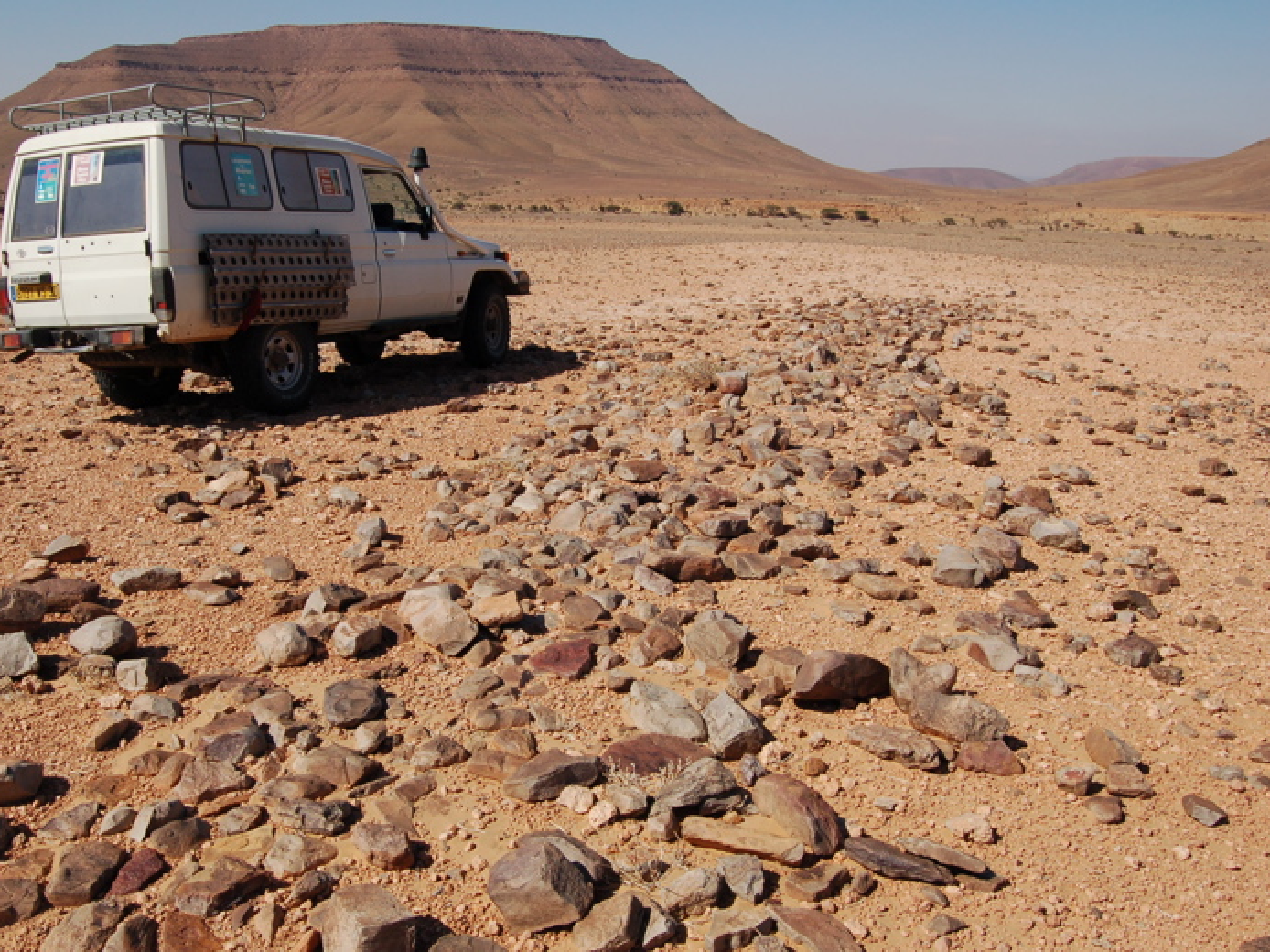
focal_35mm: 32
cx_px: 558
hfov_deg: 57.3
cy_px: 471
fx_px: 1157
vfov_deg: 44.7
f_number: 10
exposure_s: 1/400
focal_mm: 19
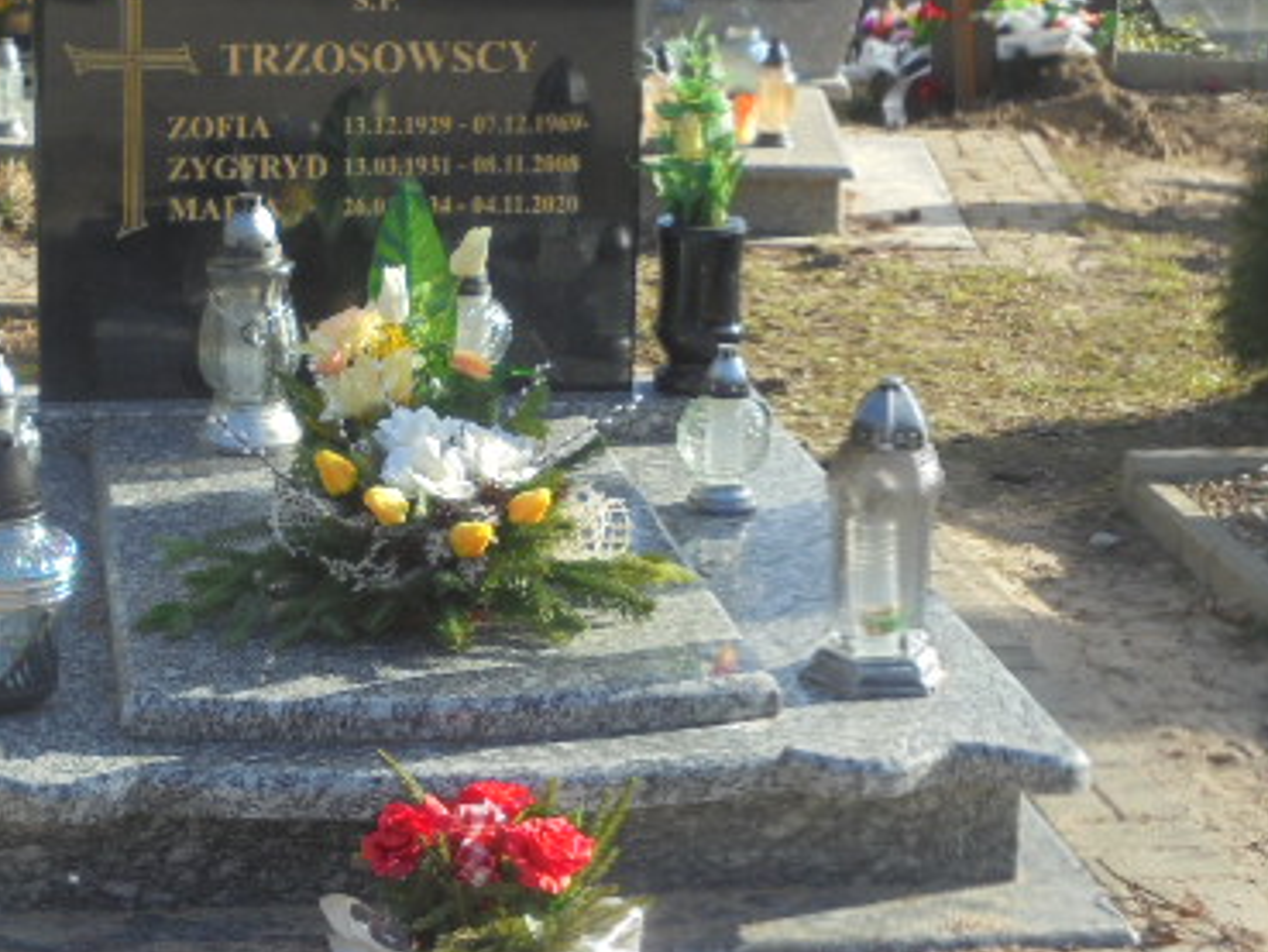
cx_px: 316
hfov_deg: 22.8
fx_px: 3115
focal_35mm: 85
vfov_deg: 17.4
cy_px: 474
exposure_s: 1/200
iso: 100
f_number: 4.8
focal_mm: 8.9
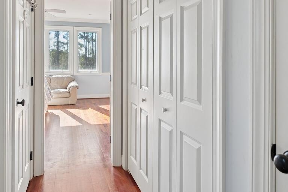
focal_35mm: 25
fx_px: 200
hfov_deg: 70.9
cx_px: 117
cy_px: 69
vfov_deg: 50.6
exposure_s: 1/15
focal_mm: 10
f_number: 4
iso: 125
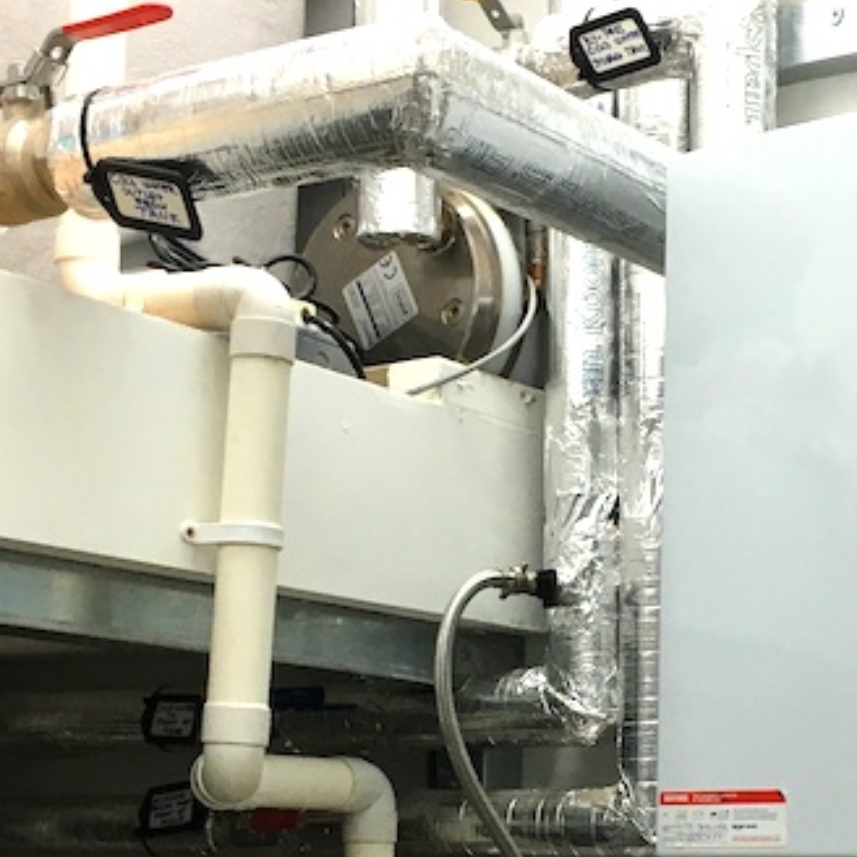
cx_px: 653
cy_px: 716
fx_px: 2241
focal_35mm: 80
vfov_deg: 21.3
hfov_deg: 21.4
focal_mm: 4.15
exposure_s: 1/33
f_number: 2.2
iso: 32
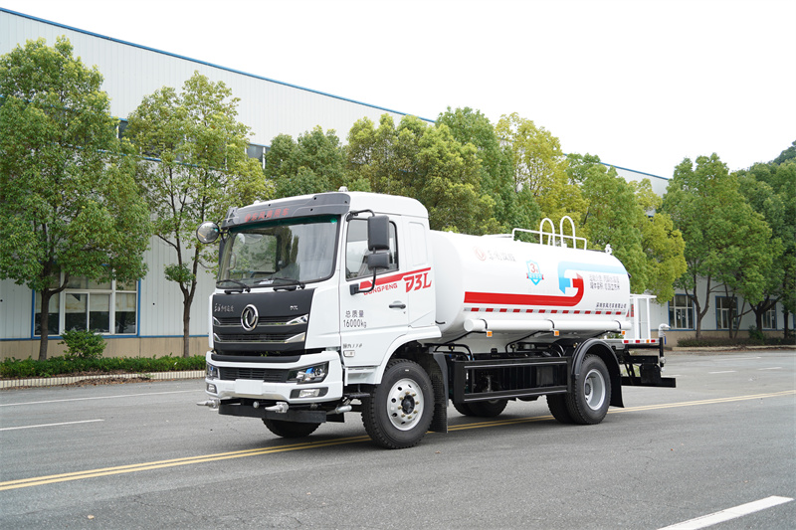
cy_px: 265
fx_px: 862
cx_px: 398
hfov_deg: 49.6
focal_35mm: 39
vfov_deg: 34.2
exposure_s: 1/500
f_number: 3.2
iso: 100
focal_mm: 39
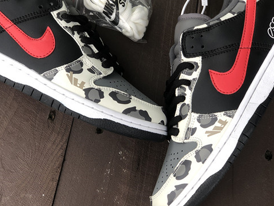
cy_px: 89
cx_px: 117
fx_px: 633
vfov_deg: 18.4
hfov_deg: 24.4
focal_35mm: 80
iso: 25
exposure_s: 1/120
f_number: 2.4
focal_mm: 6
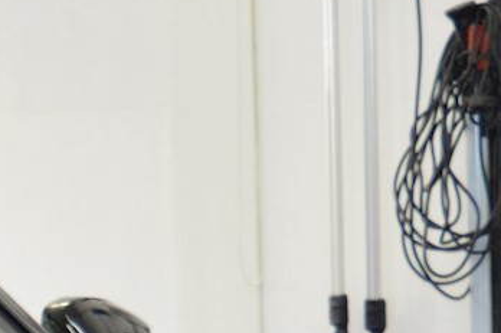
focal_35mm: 224
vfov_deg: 5.9
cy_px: 716
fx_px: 3110
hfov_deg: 8.8
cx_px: -397
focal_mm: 27
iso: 560
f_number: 4
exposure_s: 1/60
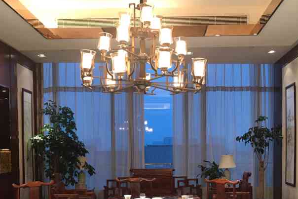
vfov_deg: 29.1
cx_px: 161
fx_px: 373
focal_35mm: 45
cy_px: 164
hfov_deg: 43.6
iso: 40
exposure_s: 1/25
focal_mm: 3.99
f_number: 1.8
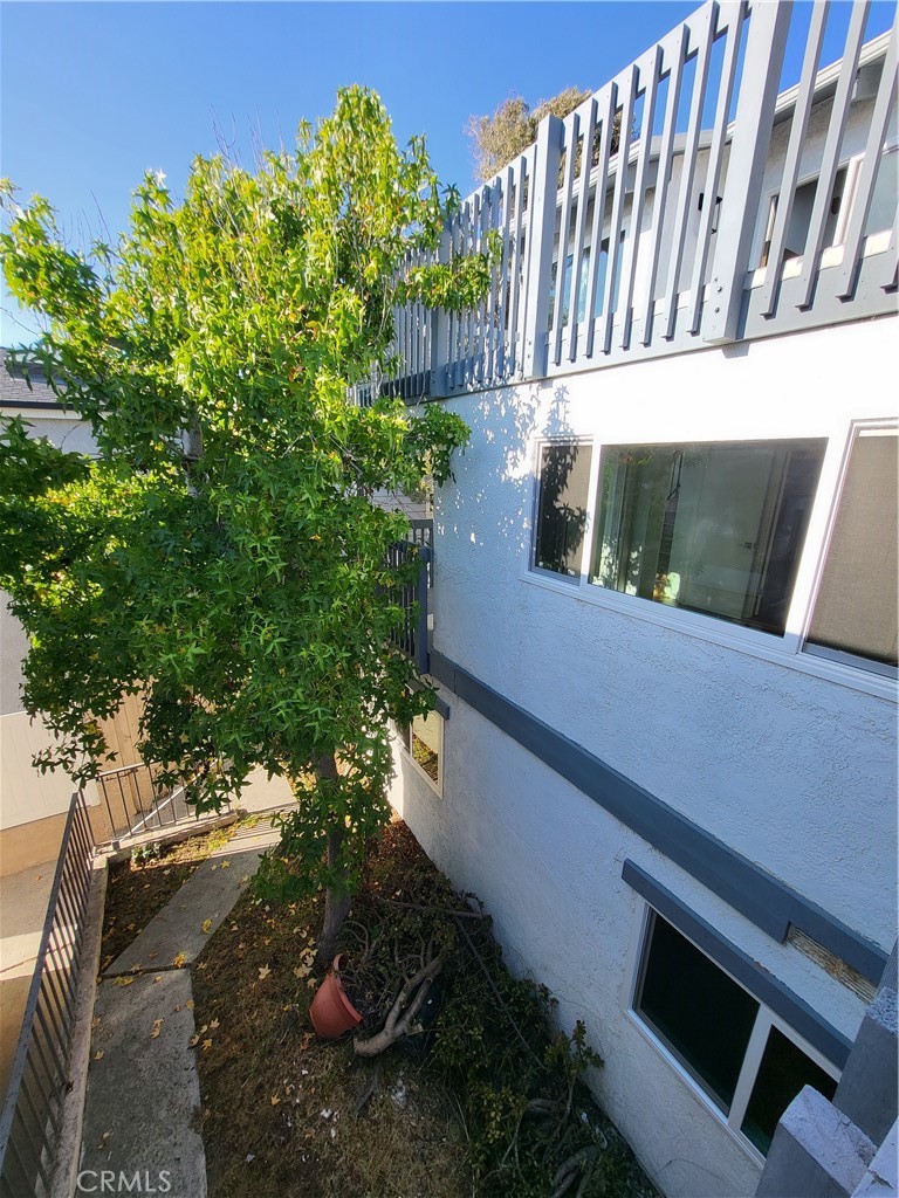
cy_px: 599
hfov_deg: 89.9
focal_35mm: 13
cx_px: 450
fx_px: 450
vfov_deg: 106.2
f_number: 2.2
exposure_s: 1/352
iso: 32
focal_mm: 1.74
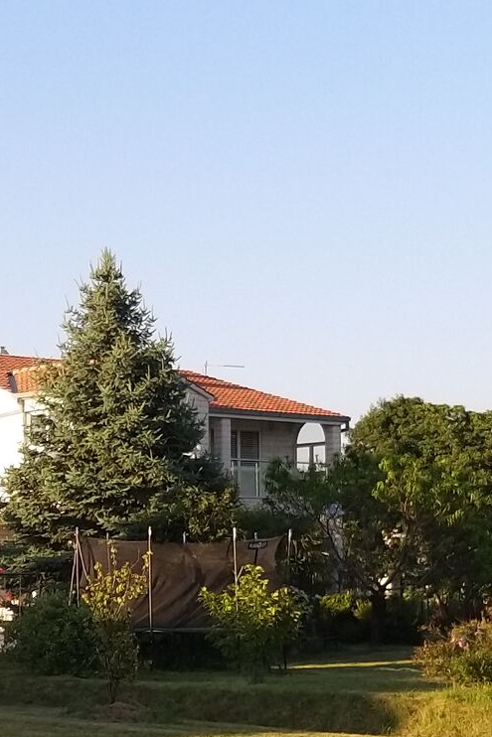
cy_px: 608
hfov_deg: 12.7
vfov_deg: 19.1
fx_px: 2172
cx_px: -75
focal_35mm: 106
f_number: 1.7
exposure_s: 1/441
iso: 50
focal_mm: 3.93
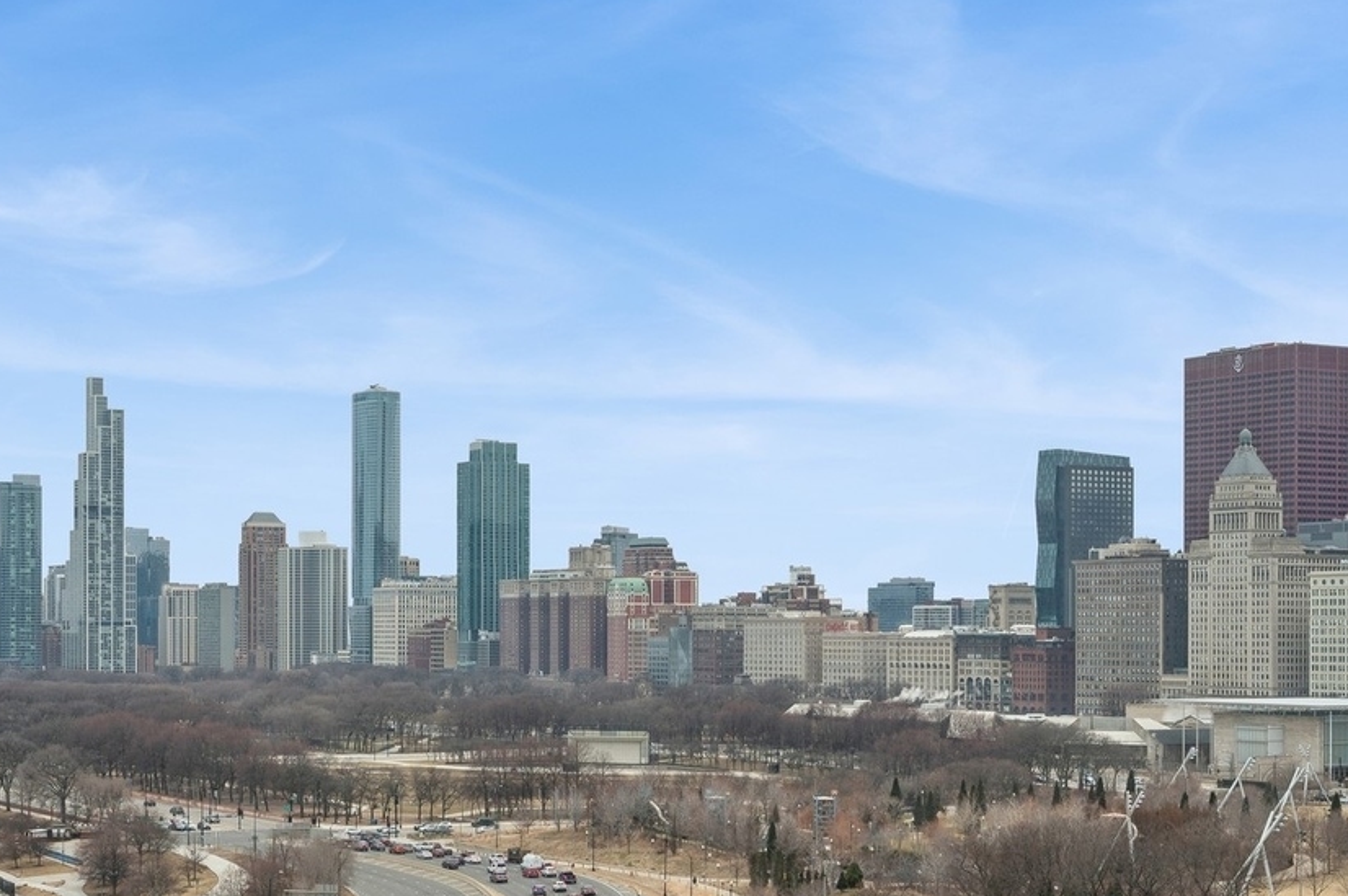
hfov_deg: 33.3
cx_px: 335
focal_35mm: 59
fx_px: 2207
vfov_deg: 22.7
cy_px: 666
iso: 100
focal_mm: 30
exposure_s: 1/25
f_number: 10
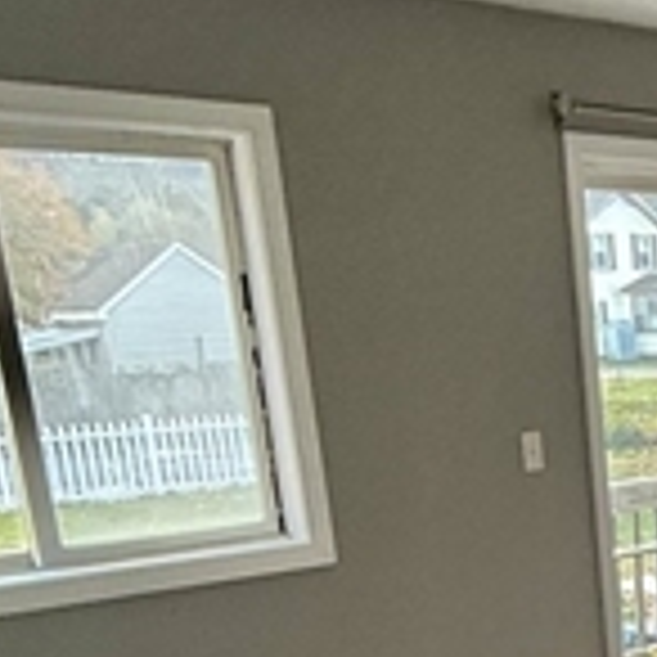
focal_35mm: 65
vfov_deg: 24.5
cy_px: 738
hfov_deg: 23.2
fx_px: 1396
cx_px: 878
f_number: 2.2
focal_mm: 2.22
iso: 160
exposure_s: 1/99
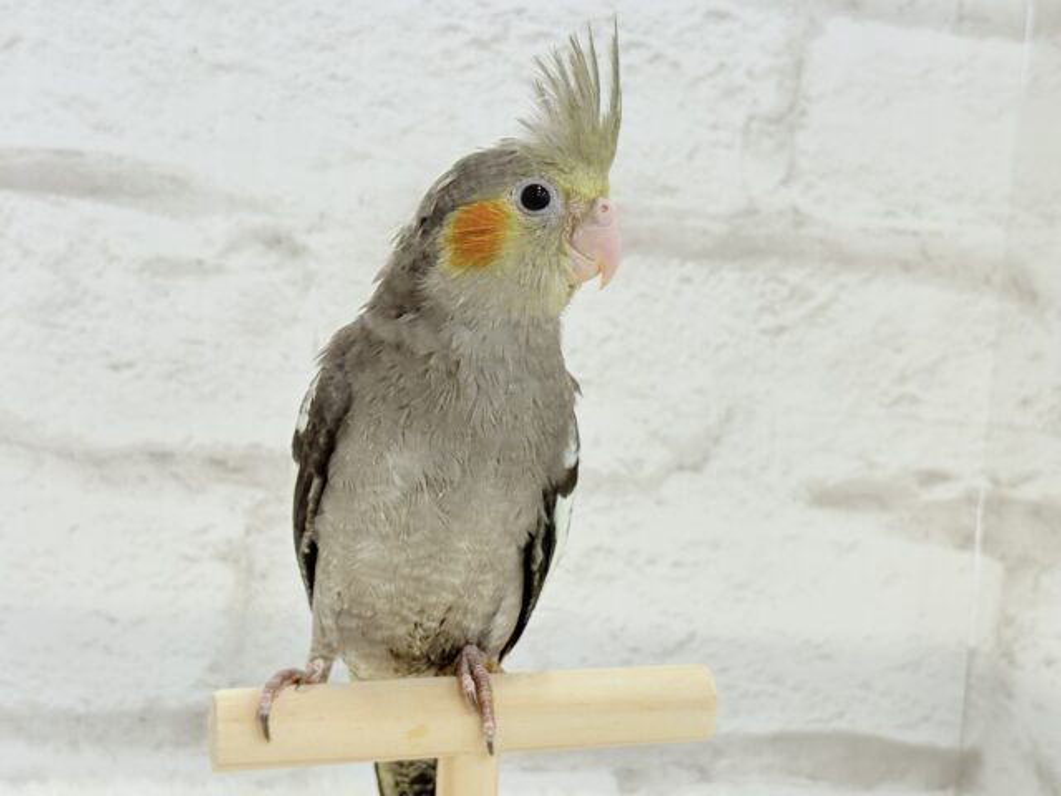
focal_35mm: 52
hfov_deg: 36.8
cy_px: 398
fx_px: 1594
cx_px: 530
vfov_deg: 28.0
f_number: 1.6
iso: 80
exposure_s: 1/100
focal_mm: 5.96
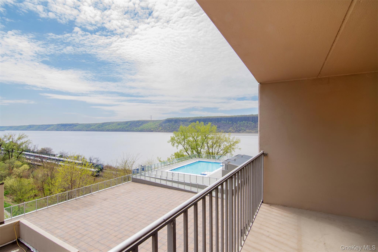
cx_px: 189
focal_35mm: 16
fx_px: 173
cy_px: 126
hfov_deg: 95.0
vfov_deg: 72.0
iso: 500
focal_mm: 11
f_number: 14
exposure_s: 1/200
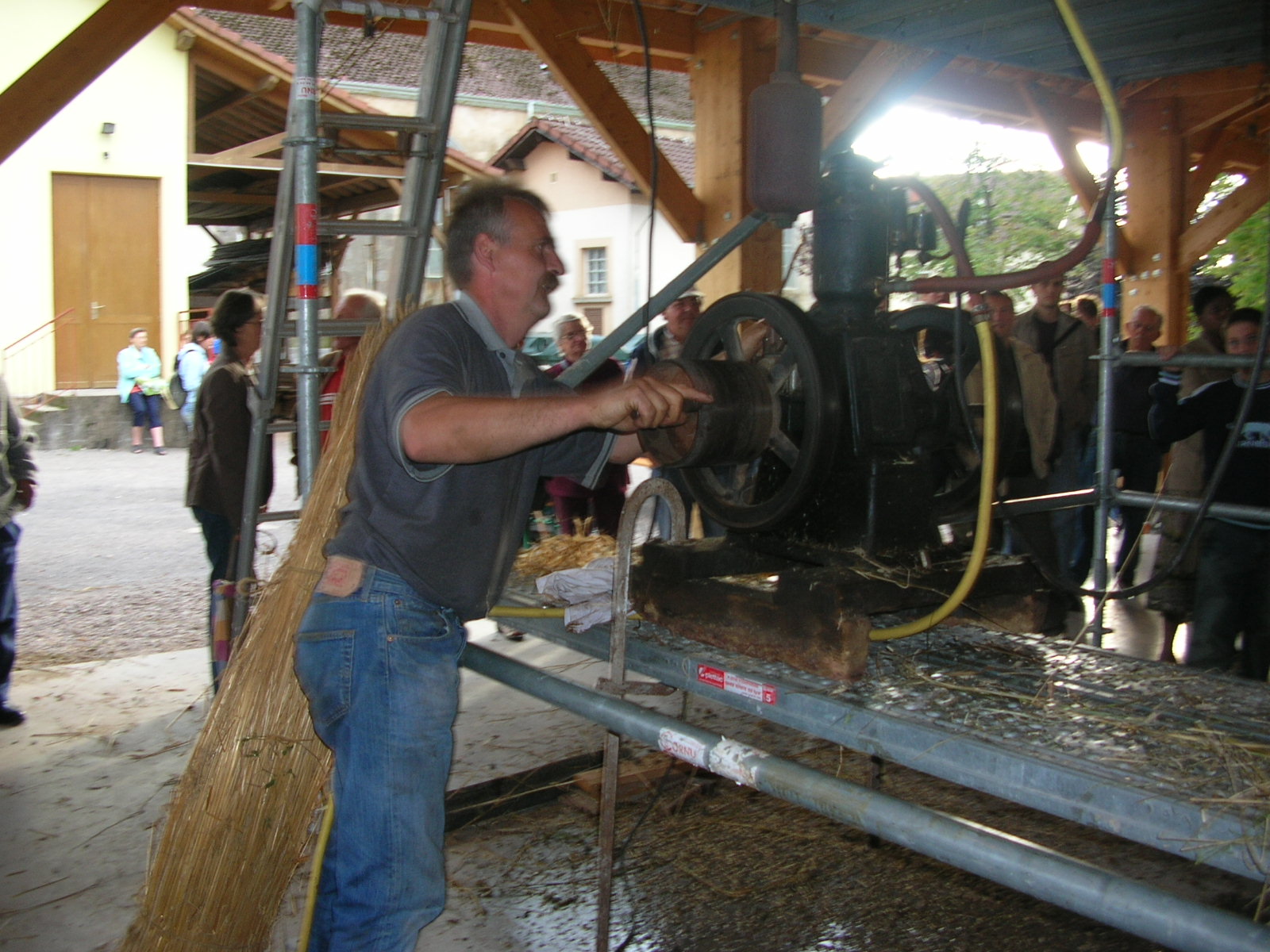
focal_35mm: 35
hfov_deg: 52.6
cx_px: 635
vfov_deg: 40.7
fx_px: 1284
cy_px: 476
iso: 50
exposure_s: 1/30
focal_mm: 5.8
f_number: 2.8
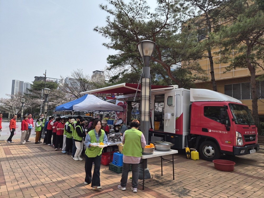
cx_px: 132
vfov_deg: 58.9
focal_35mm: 23
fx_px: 175
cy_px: 99
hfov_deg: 73.9
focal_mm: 5.4
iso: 80
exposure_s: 1/6128
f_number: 1.8
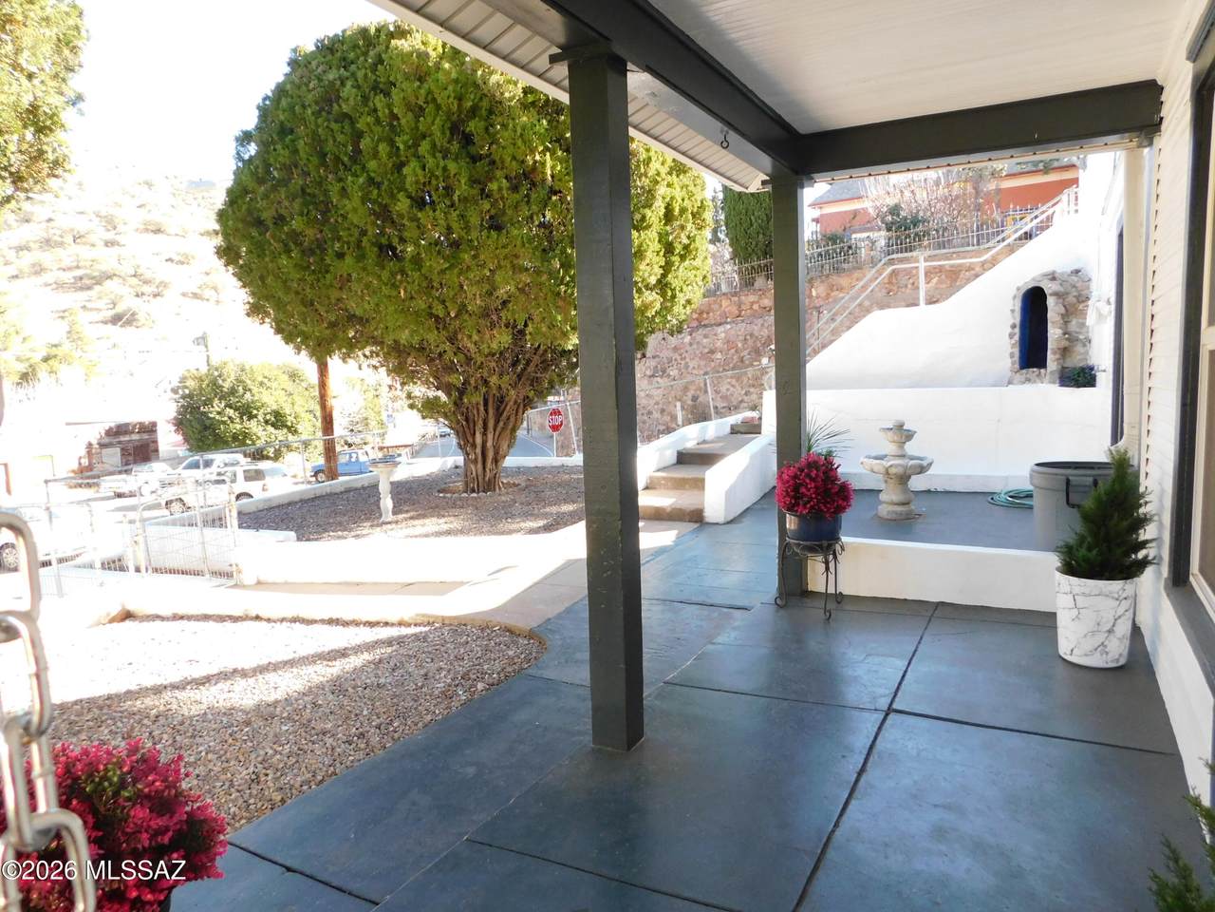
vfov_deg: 58.9
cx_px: 608
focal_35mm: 23
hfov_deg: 73.9
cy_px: 456
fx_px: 807
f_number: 3
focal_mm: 4
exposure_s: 1/250
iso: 280
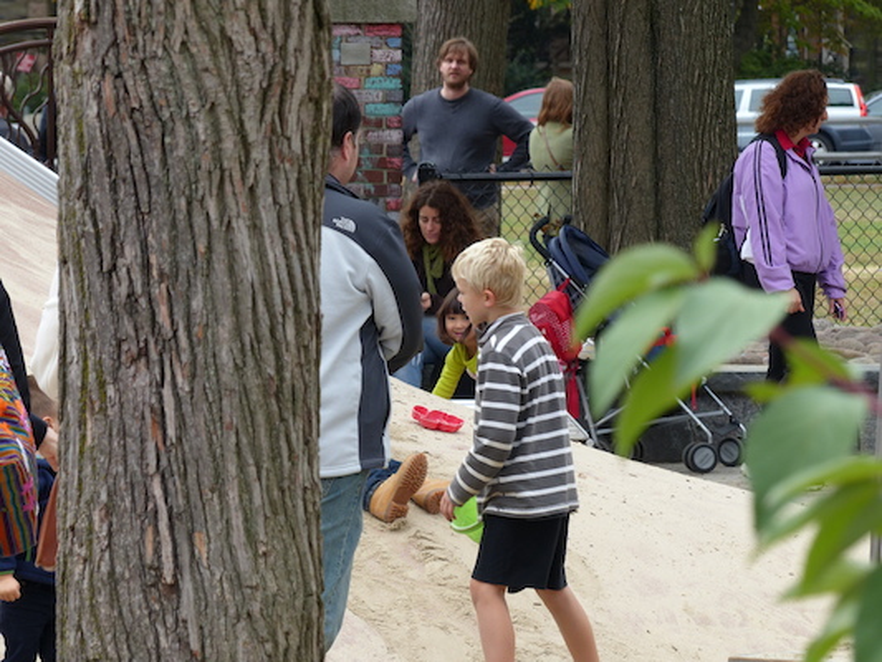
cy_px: 331
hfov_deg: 5.9
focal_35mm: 338
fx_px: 8614
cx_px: 441
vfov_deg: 4.4
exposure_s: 1/200
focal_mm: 60.8
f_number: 4
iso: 100
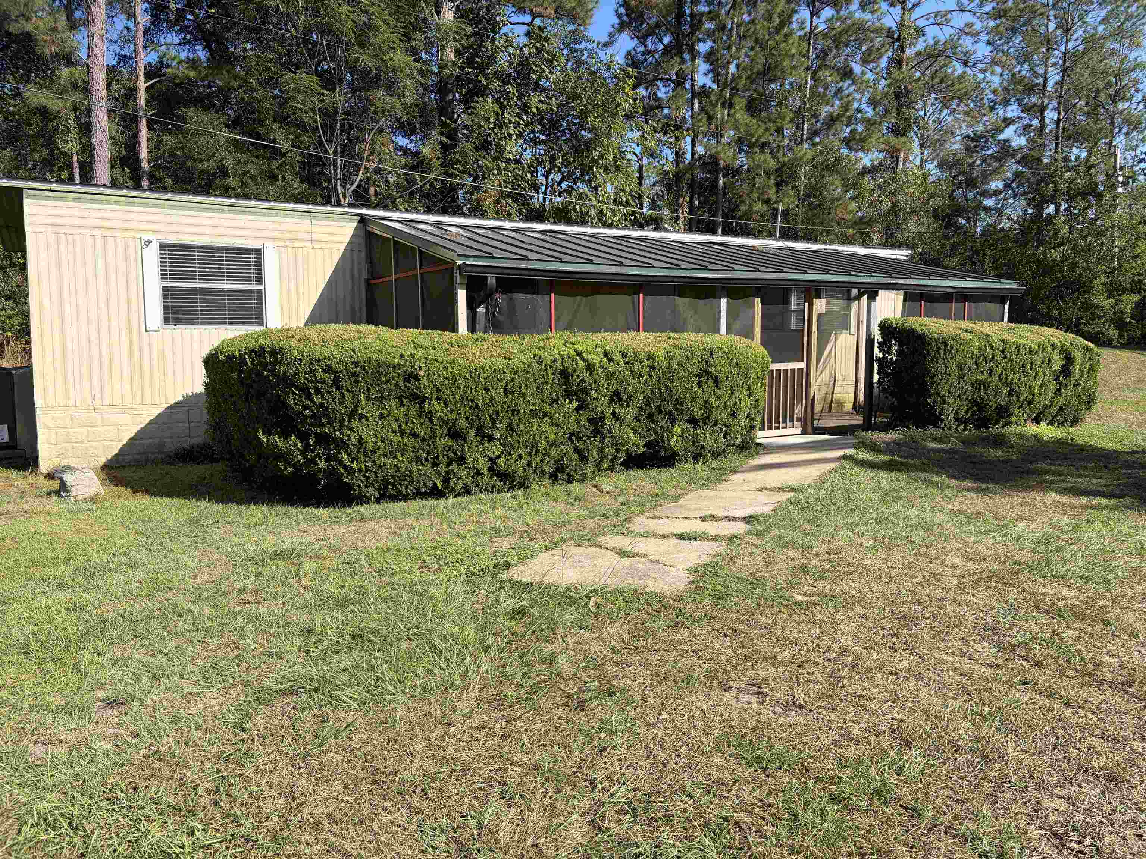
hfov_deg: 67.3
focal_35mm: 26
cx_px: 573
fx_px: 861
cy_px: 430
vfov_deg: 53.1
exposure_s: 1/2208
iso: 50
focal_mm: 5.96
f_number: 1.6
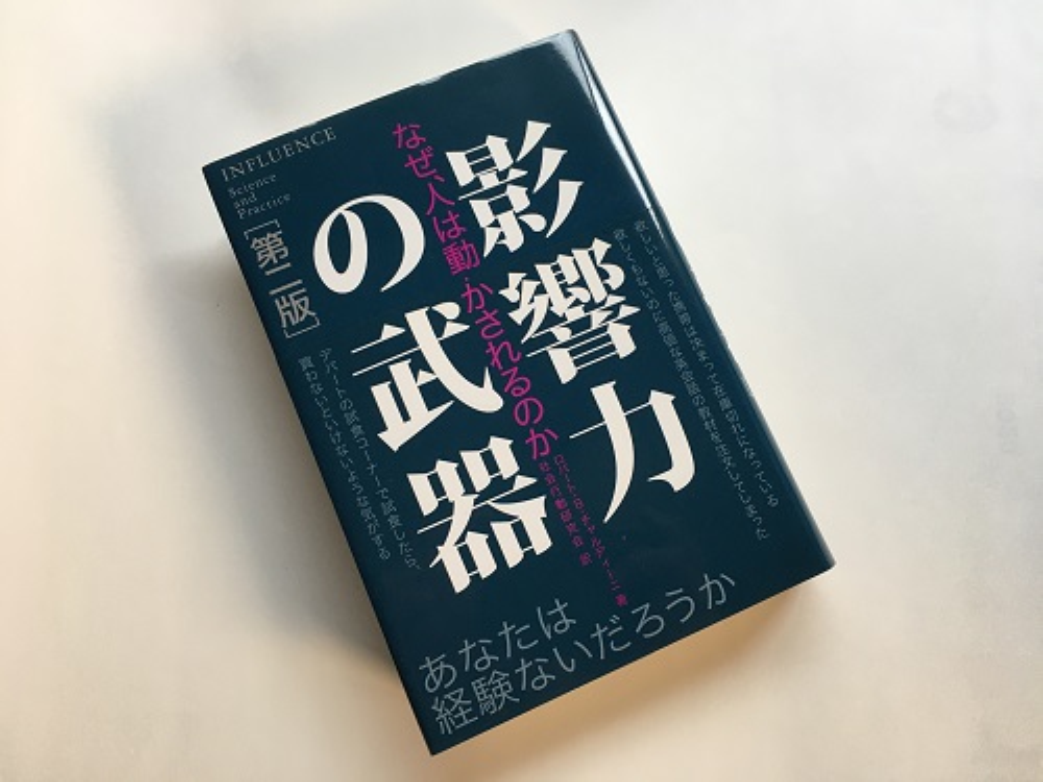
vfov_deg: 48.2
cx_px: 522
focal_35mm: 29
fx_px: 874
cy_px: 391
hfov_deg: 61.7
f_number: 2.2
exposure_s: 1/30
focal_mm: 4.15
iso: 64
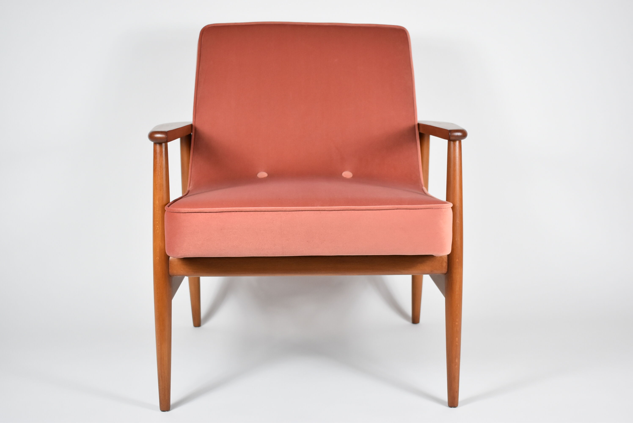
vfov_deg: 25.1
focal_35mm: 54
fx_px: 950
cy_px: 212
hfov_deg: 36.8
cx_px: 316
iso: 1100
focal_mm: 36
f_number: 4.8
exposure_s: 1/125
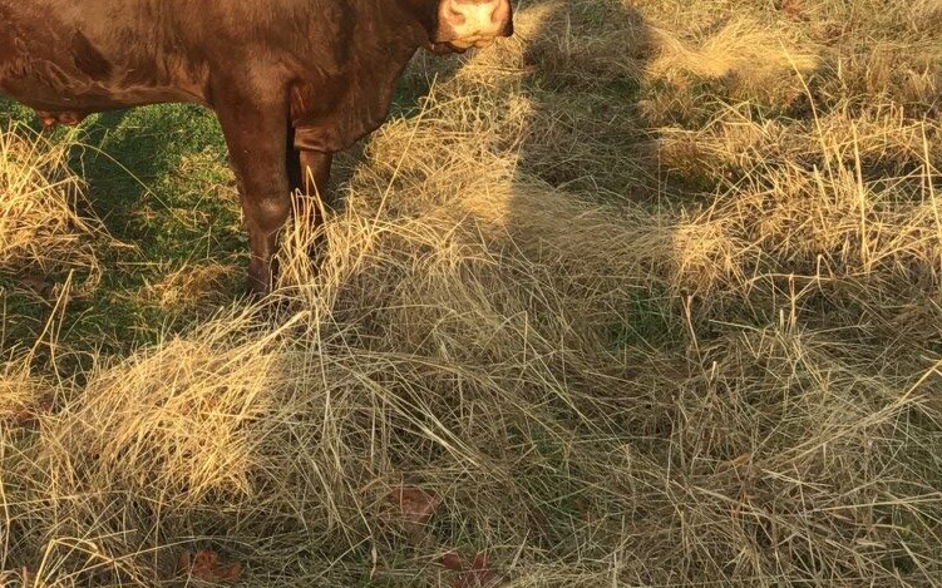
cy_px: -41
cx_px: 225
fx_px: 1797
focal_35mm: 70
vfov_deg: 18.0
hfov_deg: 28.9
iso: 25
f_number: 2.4
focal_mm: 3.3
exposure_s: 1/153
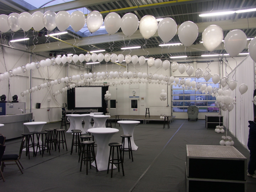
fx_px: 207
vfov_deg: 49.7
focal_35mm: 28
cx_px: 128
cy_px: 96
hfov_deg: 63.4
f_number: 2.8
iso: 100
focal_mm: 7.2
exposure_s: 1/30
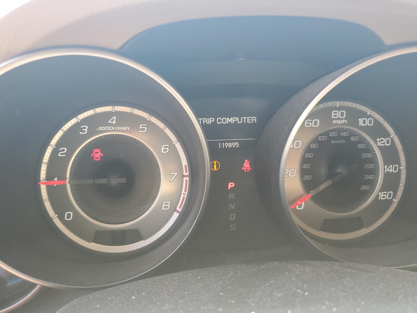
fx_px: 313
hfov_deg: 67.3
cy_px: 156
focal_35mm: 26
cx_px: 208
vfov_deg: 53.1
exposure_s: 1/120
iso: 57
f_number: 1.5
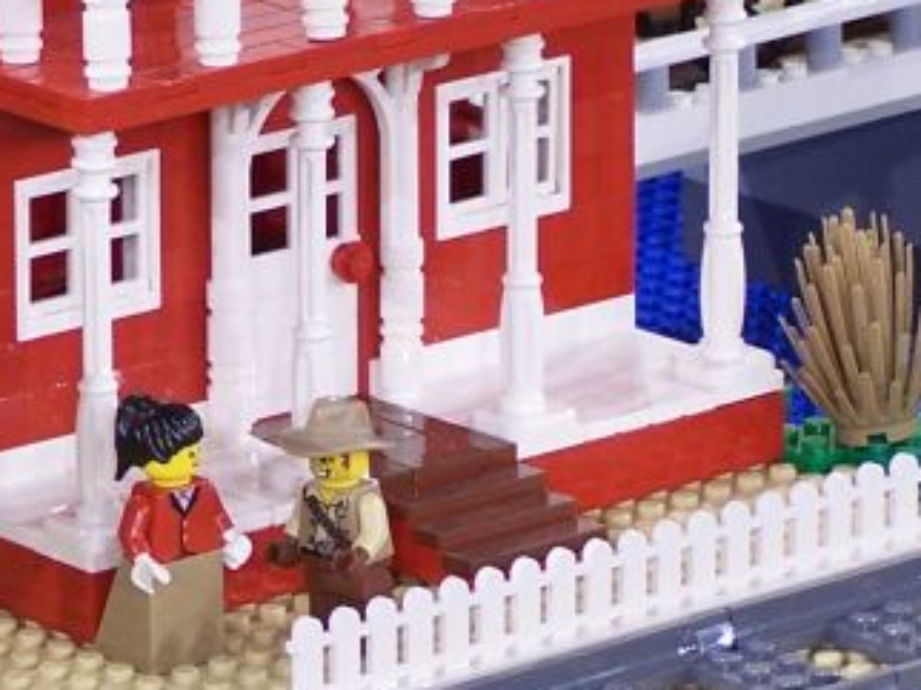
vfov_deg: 4.4
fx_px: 8880
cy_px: 20
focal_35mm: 334
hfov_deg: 5.9
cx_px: -355
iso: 80
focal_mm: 17.5
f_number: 3.2
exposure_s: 1/6
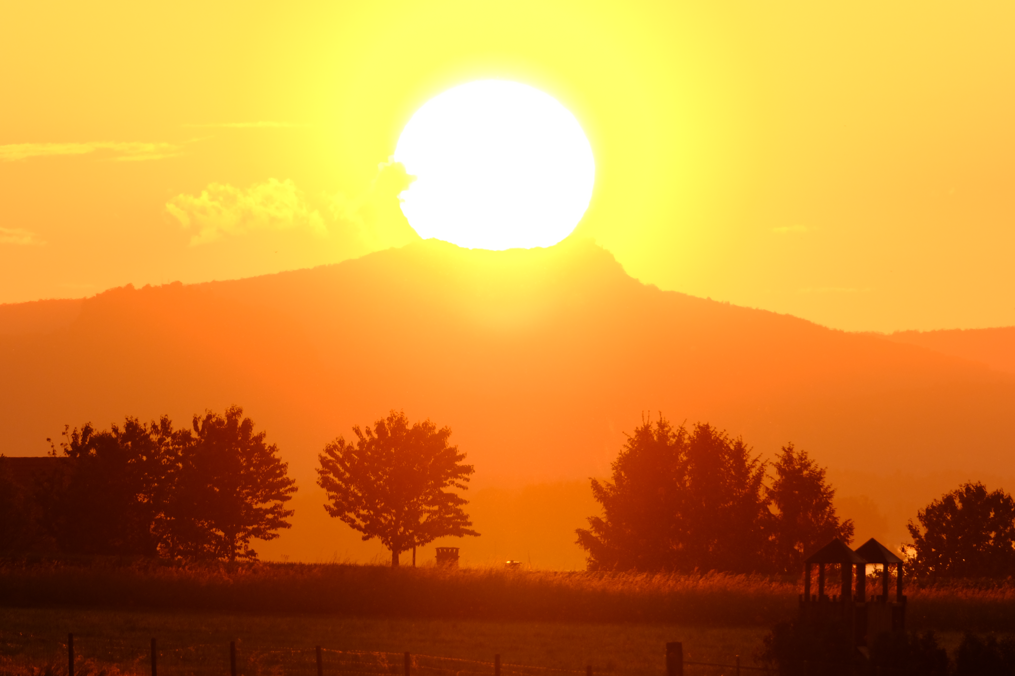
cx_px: 508
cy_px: 338
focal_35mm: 784
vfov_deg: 1.8
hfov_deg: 2.6
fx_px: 22103
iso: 400
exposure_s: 1/125
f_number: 13
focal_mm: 522.4
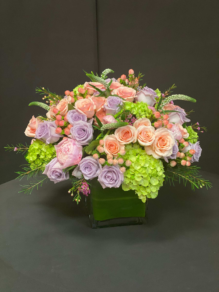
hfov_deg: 28.0
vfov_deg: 36.8
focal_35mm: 52
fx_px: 439
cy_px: 146
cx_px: 110
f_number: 2
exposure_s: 1/30
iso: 400
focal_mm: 6
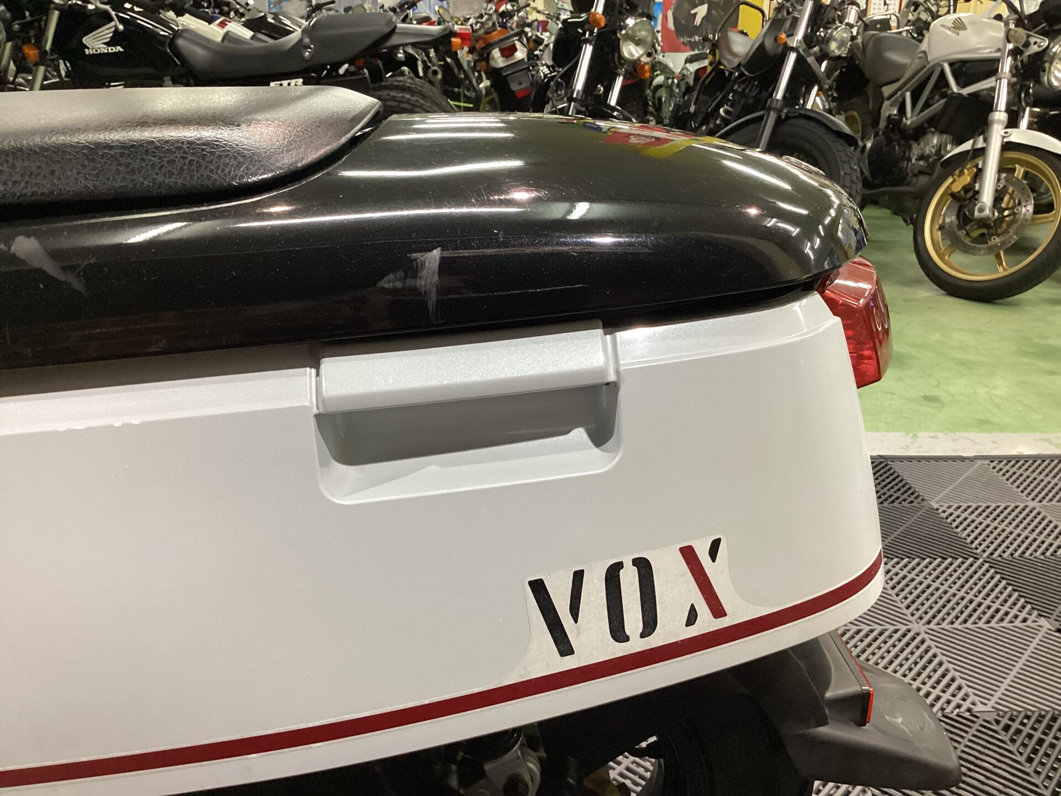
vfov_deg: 45.4
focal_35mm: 31
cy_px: 398
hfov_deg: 58.4
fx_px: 950
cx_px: 530
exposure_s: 1/60
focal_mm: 3.3
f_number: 2.4
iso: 200
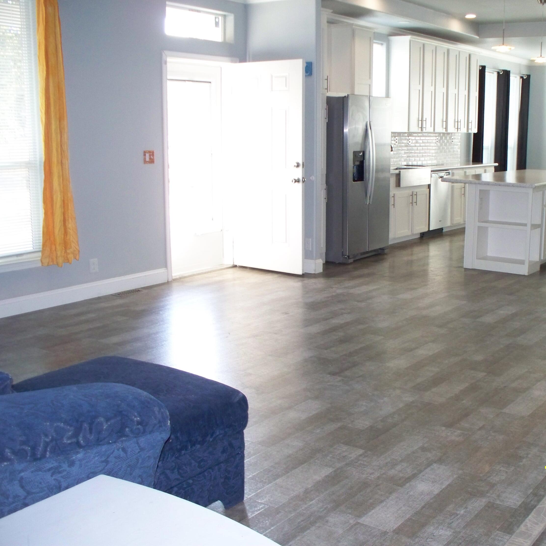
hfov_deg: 38.8
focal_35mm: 43
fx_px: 767
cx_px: 361
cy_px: 269
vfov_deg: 39.2
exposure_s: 1/60
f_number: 2.8
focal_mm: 7.54
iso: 250
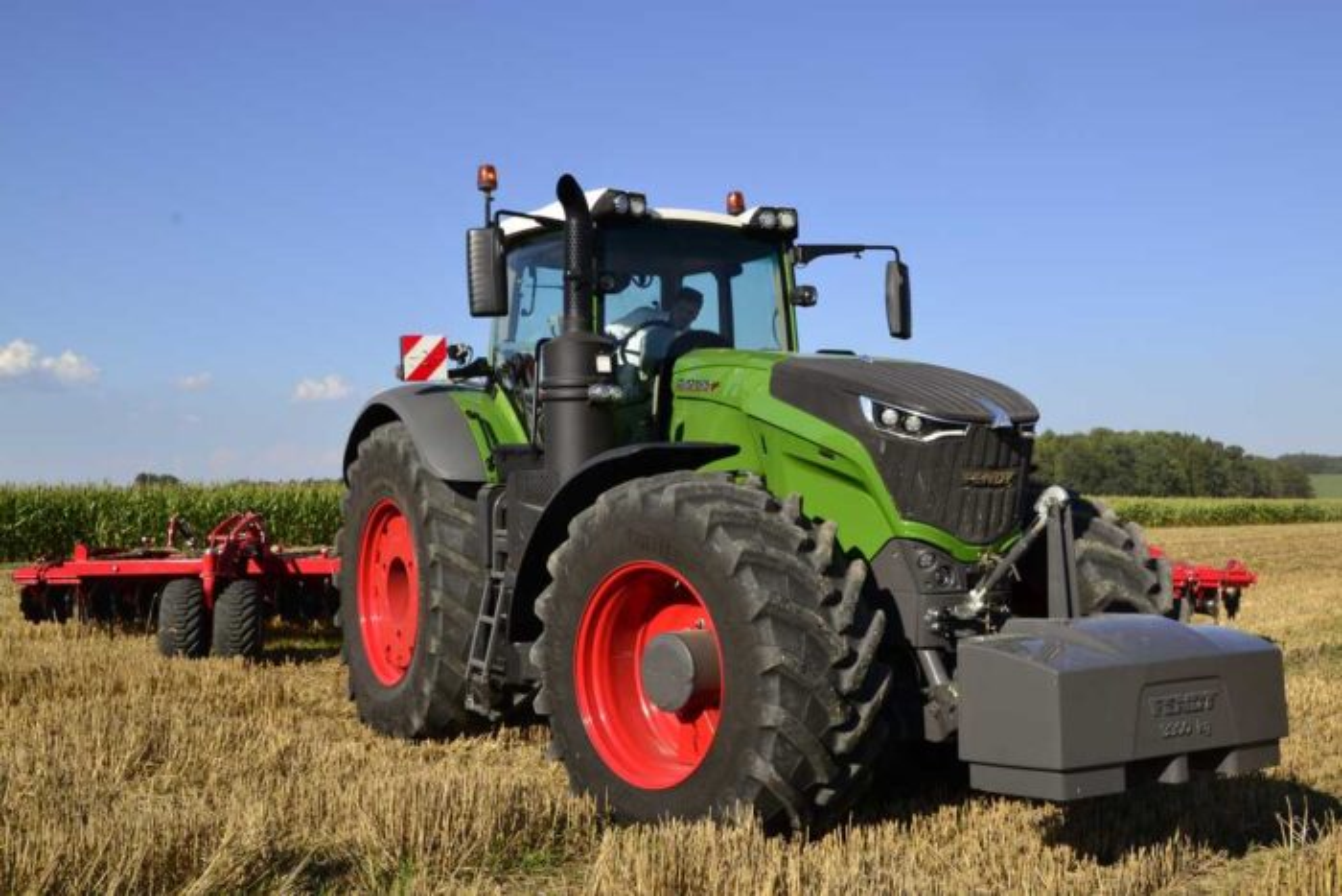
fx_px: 1398
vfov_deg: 35.5
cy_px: 448
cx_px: 671
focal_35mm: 38
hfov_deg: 51.3
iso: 100
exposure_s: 1/80
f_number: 13
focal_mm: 25
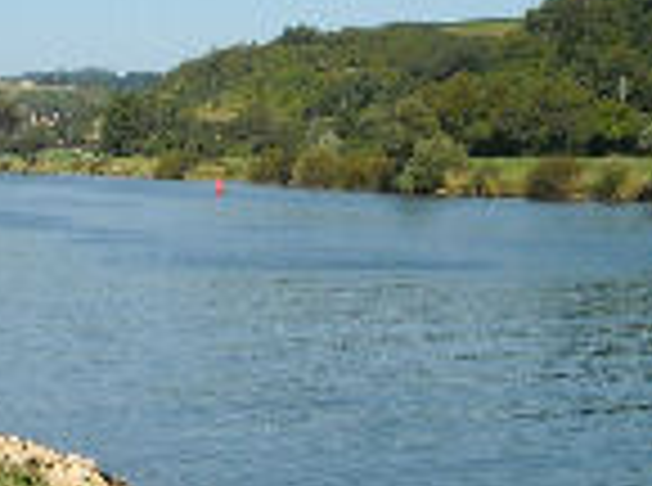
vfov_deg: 12.2
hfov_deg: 16.0
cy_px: 196
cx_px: 9
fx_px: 2273
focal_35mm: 121
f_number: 5.6
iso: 64
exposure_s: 1/323
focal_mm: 5.7
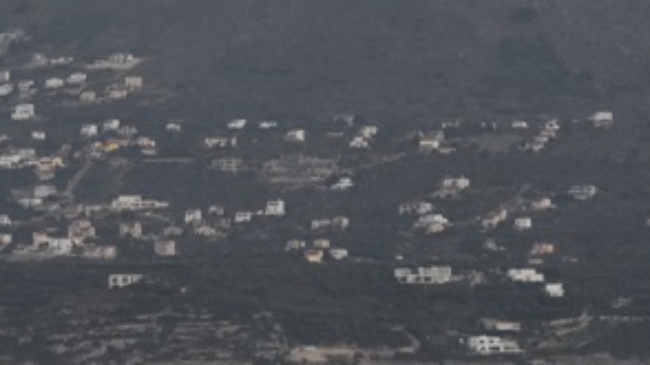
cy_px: 58
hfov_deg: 4.6
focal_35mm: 466
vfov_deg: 2.6
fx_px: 8024
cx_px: 153
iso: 900
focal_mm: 85
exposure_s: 1/60
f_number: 5.6
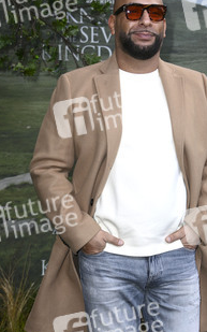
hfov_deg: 11.7
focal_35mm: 112
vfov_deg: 18.6
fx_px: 1011
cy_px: 167
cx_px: 139
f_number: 5.6
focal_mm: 85
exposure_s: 1/250
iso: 640
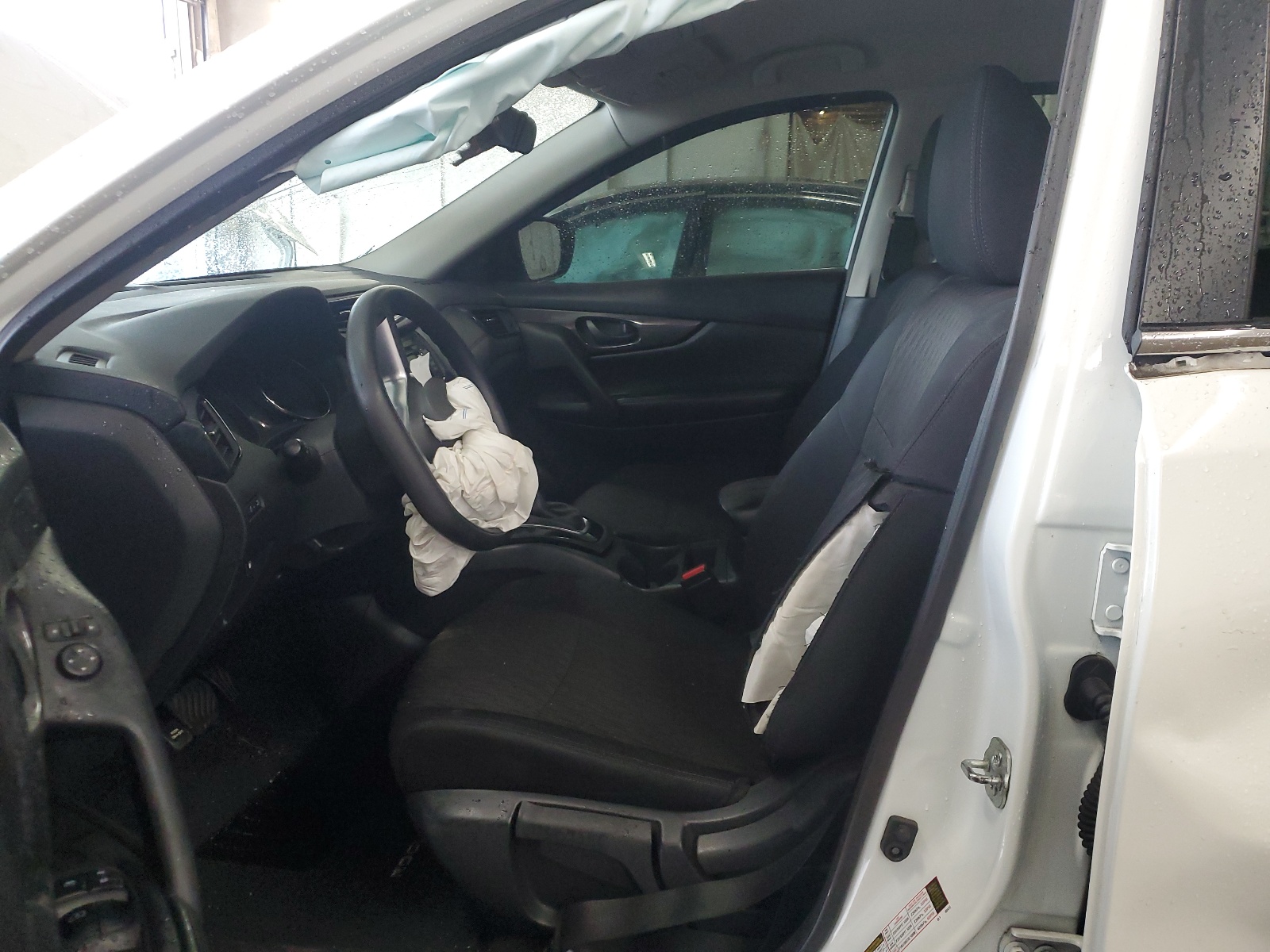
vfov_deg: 53.1
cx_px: 635
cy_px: 476
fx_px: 954
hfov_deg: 67.3
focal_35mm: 26
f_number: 1.5
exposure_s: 1/60.2
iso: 216
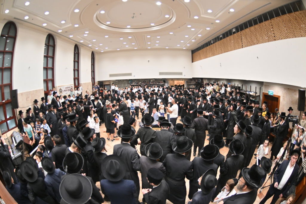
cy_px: 102
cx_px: 153
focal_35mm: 15
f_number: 2.8
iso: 640
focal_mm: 10.5
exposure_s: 1/200
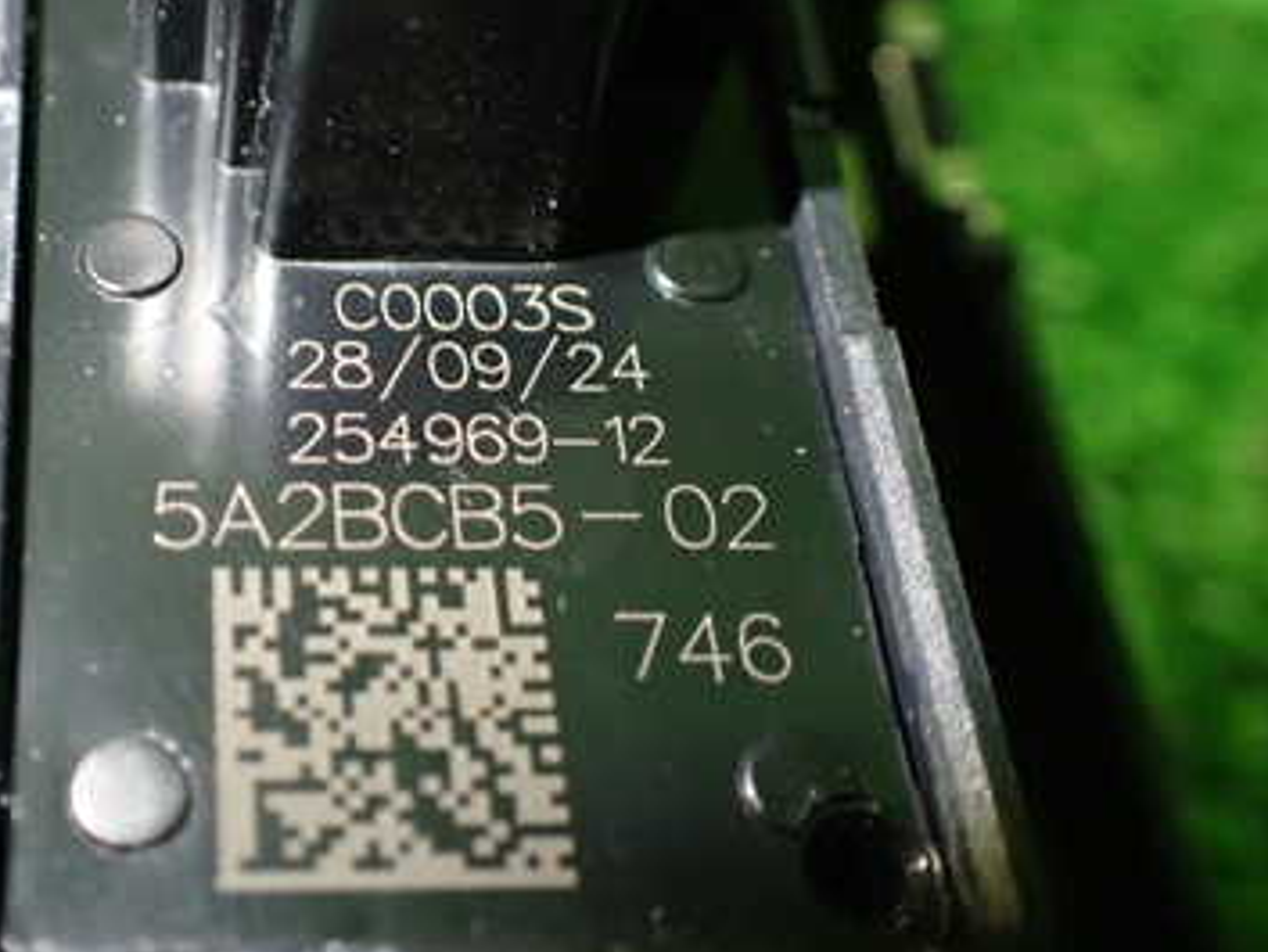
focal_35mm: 51
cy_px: 449
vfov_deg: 28.6
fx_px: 1869
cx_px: 284
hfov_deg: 36.4
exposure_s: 1/100
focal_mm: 5.4
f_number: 2.3
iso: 800
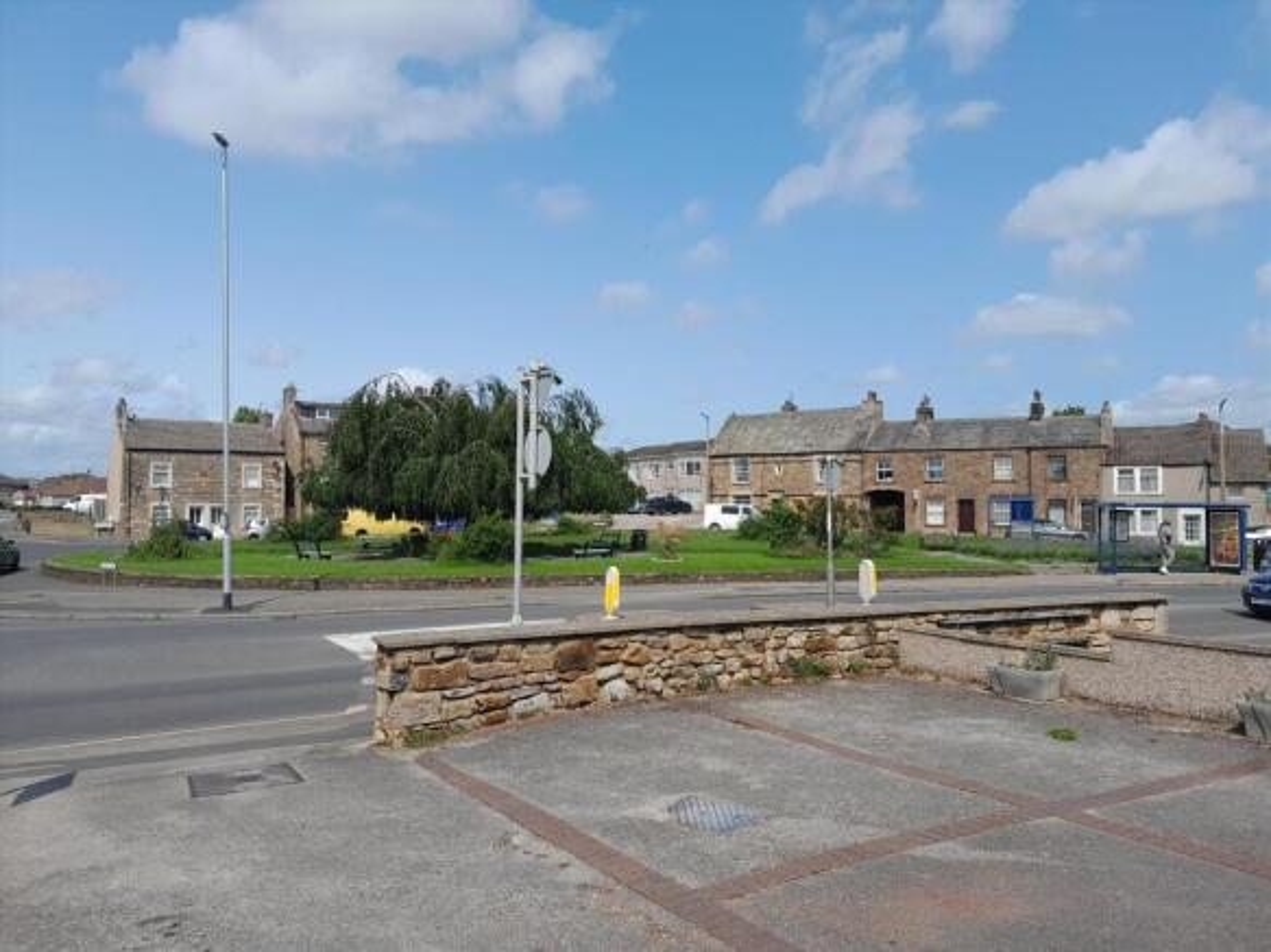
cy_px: 476
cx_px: 636
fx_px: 991
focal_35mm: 27
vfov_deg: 51.3
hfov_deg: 65.3
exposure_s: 1/625
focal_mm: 4
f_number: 1.8
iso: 40
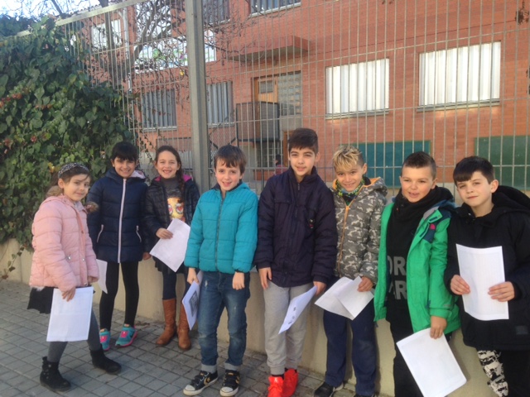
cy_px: 198
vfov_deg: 42.9
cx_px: 265
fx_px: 505
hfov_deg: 55.4
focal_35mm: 33
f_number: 2.4
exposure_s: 1/231
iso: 50
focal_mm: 4.12
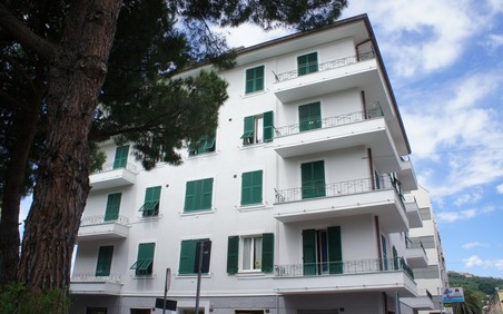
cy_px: 153
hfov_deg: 66.5
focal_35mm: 28
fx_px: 384
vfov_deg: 44.5
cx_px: 252
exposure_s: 1/250
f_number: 11
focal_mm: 18
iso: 400
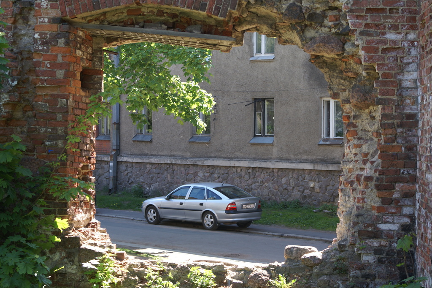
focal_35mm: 105
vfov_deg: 13.0
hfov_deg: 19.5
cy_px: 144
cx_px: 216
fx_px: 1260
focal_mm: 70
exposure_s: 1/60
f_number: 7.1
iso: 100
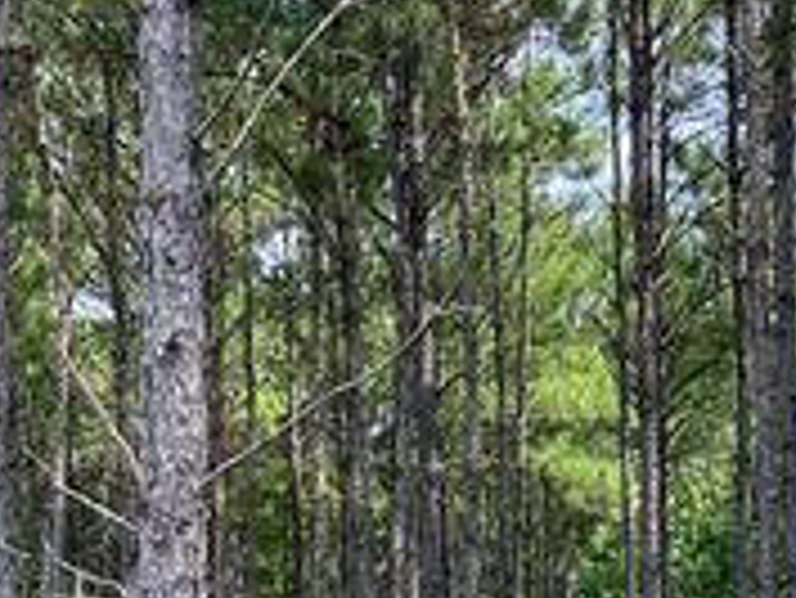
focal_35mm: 63
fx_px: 1450
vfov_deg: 22.2
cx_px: 324
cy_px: 627
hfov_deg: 30.6
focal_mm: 5.1
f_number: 1.6
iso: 50
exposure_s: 1/680
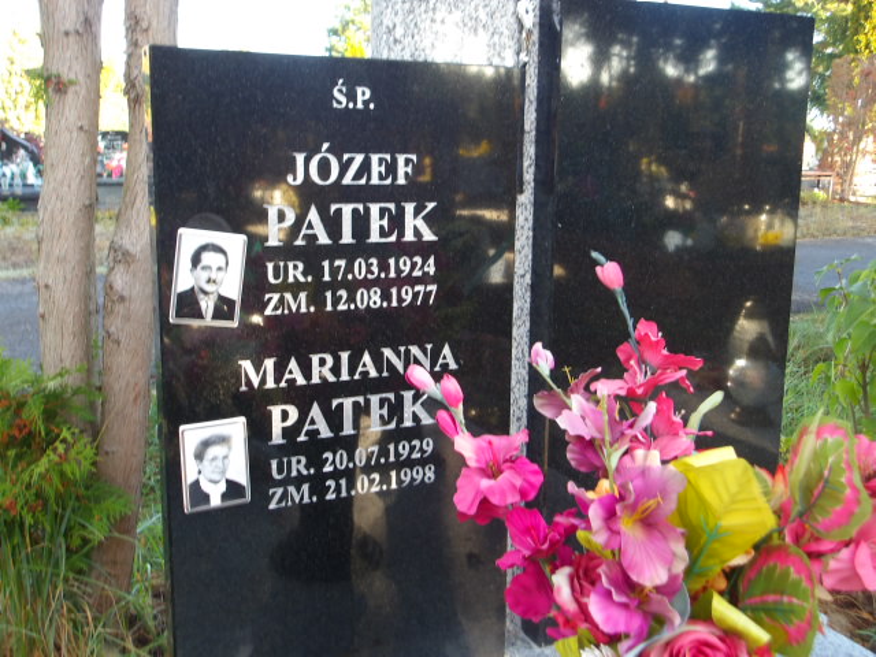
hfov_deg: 54.0
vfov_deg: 41.8
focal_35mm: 34
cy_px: 328
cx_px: 438
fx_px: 860
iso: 100
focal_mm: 6.1
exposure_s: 1/47
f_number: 3.3
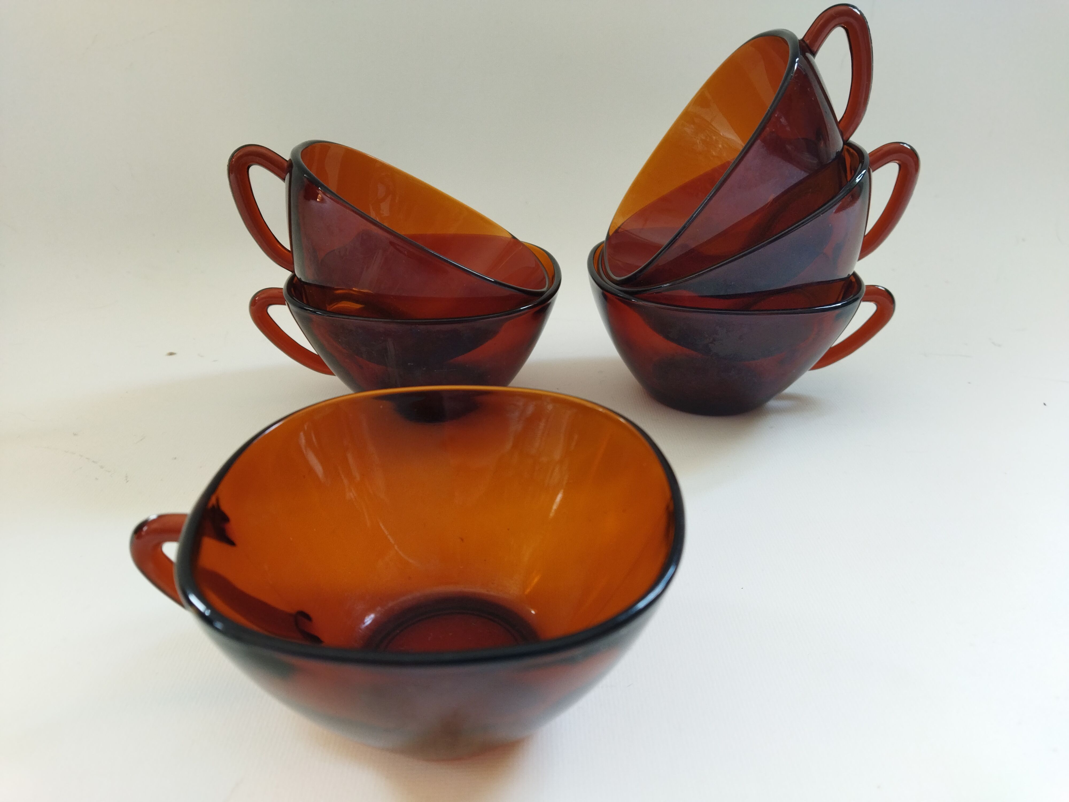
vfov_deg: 51.4
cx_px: 534
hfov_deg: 65.3
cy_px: 401
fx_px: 834
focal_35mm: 27
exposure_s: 1/50
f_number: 1.79
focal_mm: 4.71
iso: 147
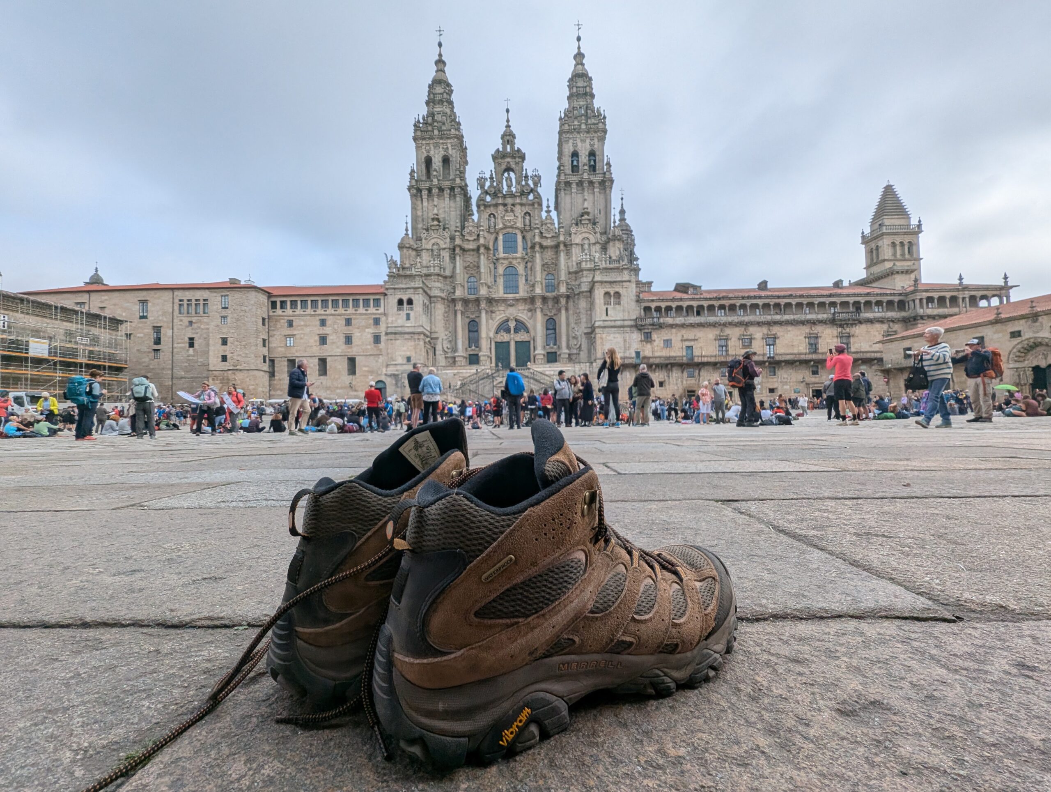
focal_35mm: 13
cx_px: 526
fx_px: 395
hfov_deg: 106.1
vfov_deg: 90.1
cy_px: 396
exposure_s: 1/1597
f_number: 2.2
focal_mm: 1.95
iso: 42
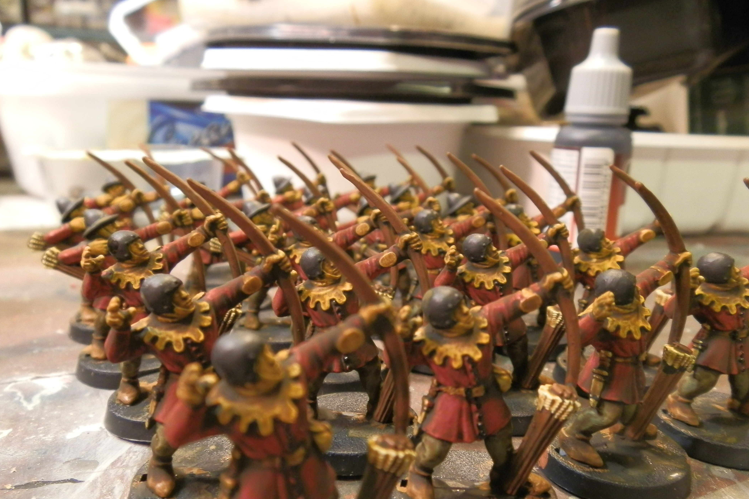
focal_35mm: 30
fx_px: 624
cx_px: 385
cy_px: 285
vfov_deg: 43.5
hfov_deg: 61.9
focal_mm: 5
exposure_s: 1/8
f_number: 3.1
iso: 200
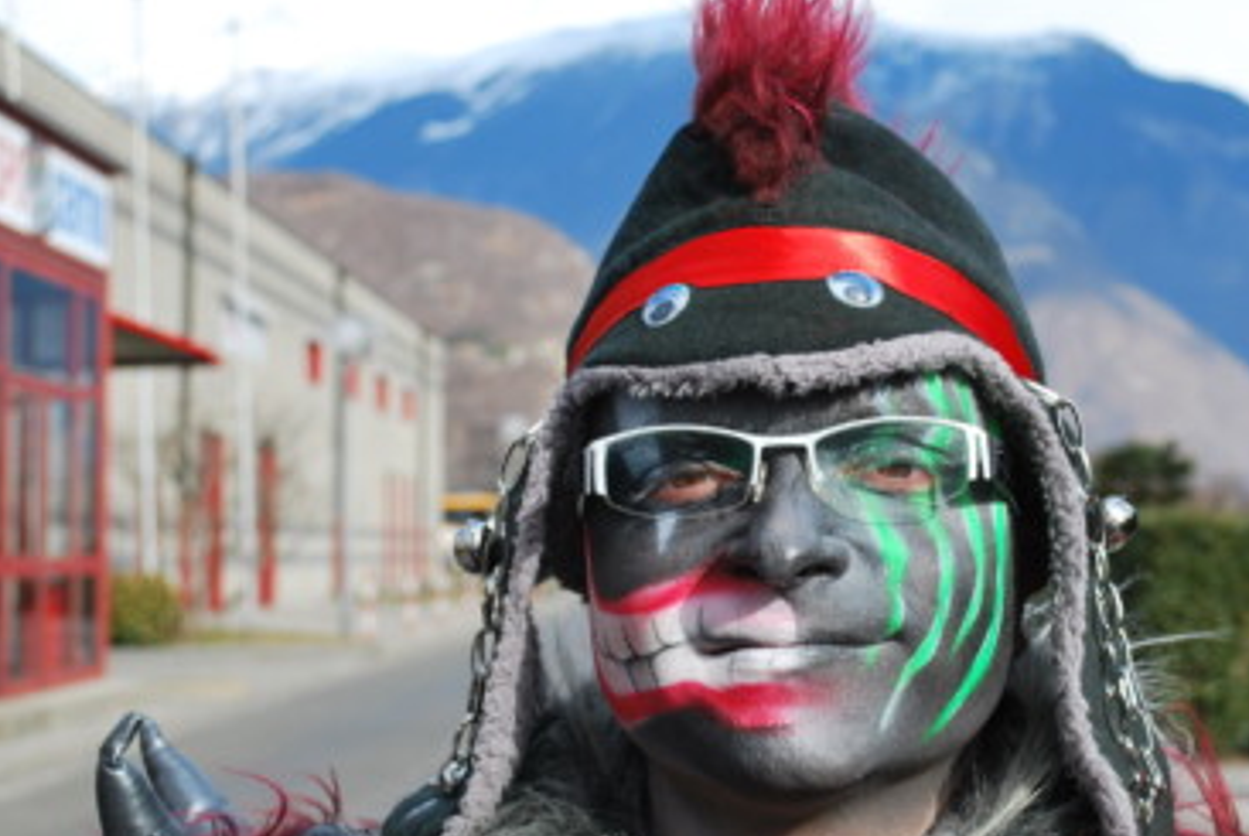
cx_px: 792
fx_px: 2490
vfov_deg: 19.0
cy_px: 500
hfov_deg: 28.0
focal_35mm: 72
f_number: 6.3
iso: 100
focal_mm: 35
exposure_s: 1/160
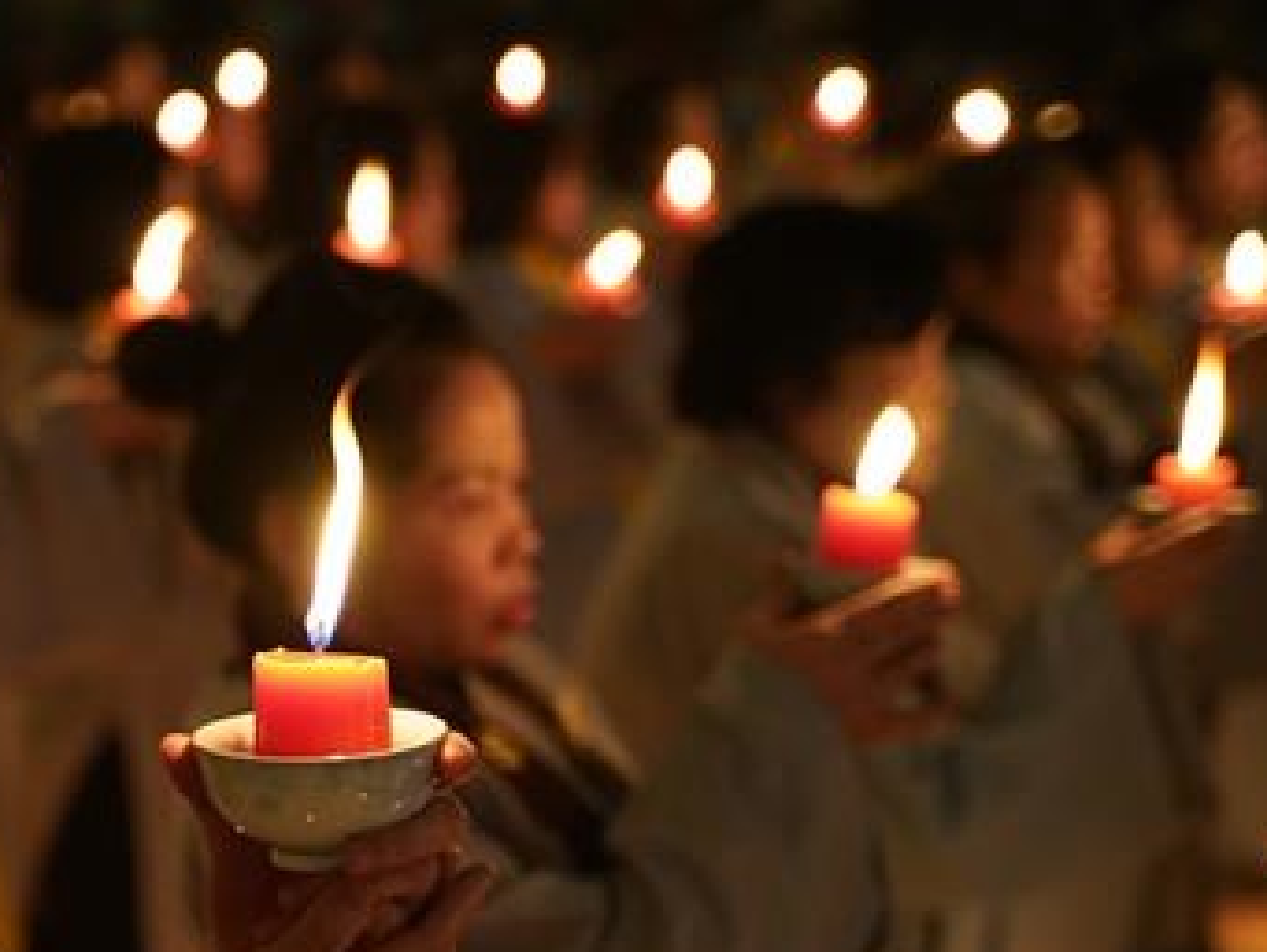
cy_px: 735
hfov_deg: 18.6
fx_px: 3809
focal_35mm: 104
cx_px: 148
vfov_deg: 14.2
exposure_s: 1/60
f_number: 2.8
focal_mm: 57
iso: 2500
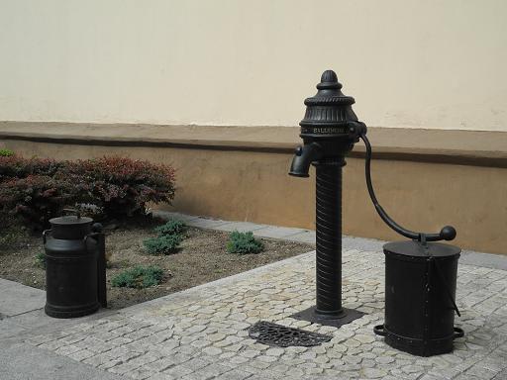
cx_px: 254
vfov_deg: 29.1
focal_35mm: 50
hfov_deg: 38.2
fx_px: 732
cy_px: 190
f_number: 3.5
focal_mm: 10.7
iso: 100
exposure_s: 1/640
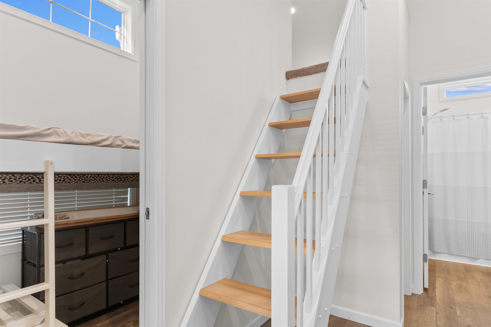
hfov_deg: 86.9
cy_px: 164
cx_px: 246
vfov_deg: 64.6
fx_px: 259
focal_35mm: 19
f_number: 5
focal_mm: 13
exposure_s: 1.6
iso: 100
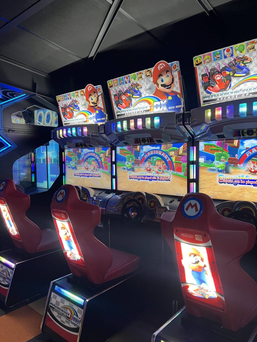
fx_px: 257
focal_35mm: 26
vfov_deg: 67.3
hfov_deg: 53.1
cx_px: 128
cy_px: 171
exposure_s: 1/60
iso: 160
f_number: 1.5
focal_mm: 5.7
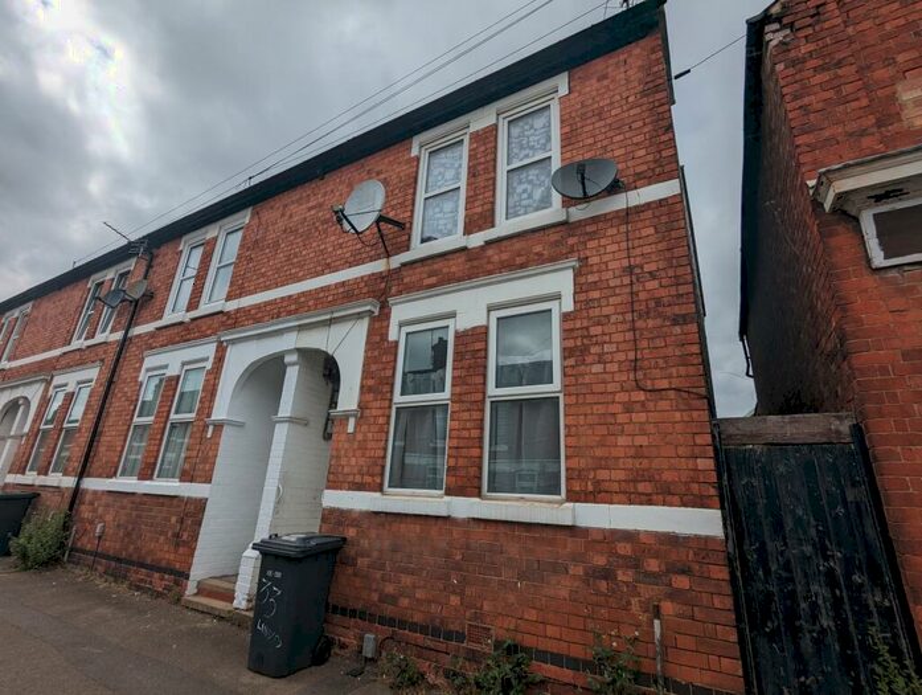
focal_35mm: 16
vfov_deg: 78.3
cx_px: 461
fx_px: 427
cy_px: 348
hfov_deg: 94.4
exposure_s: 1/3861
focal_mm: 2.35
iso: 53
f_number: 2.2
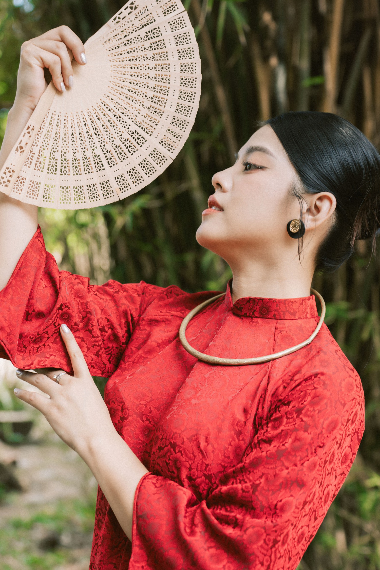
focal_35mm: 64
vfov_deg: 31.4
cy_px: 310
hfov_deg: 21.2
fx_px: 1013
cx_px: 185
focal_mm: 48
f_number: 2.8
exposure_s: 1/125
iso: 100
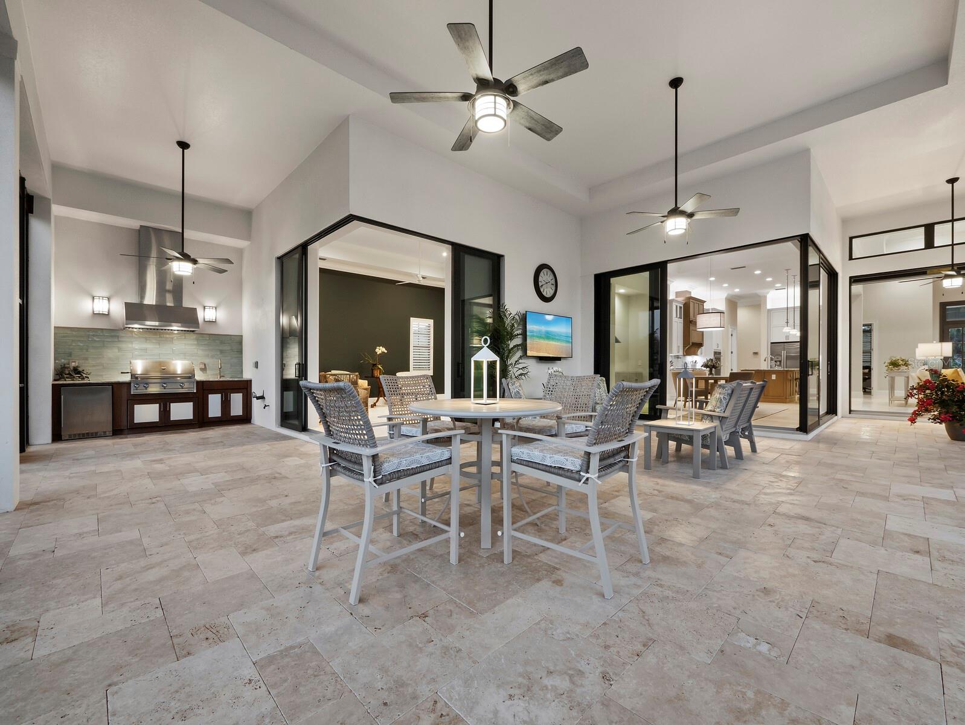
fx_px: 390
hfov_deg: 102.0
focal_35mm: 14
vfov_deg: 85.7
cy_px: 362
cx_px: 482
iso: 400
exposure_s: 1.3
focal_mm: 7
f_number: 10
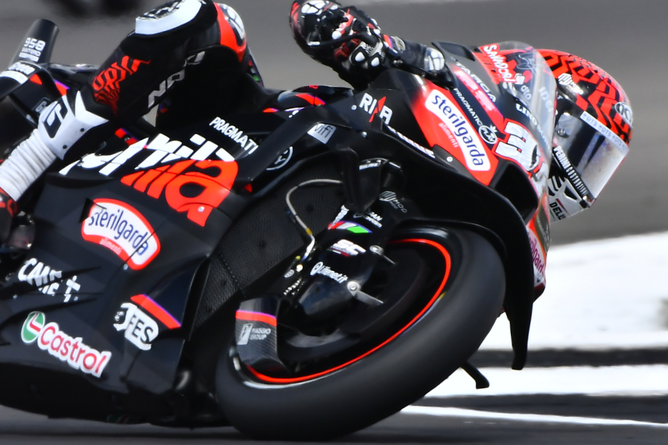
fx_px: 28732
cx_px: 275
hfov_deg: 1.3
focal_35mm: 1549
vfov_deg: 0.9
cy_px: 118
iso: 450
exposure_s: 1/800
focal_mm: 550
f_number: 6.3
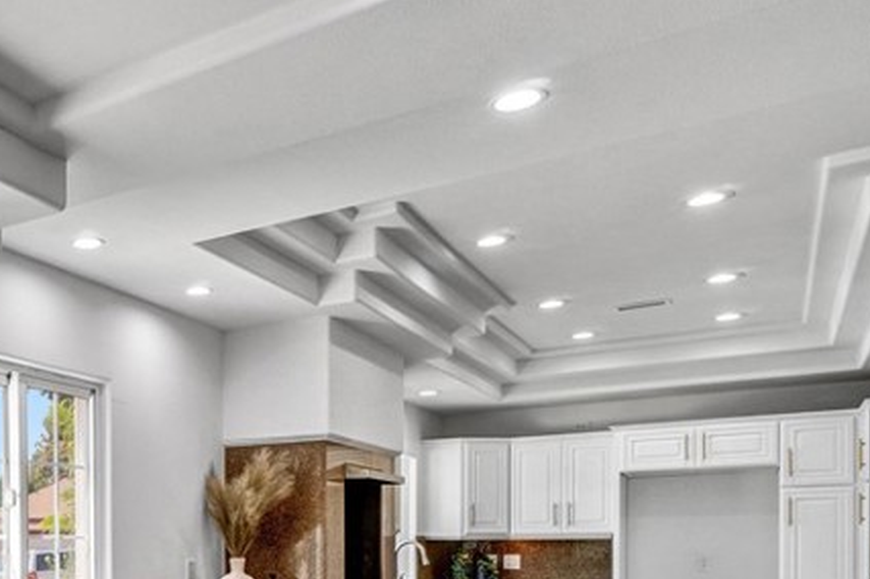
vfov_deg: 34.6
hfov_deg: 46.1
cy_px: 526
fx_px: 869
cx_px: 35
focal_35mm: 36
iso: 400
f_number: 11
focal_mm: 10
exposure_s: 1/25
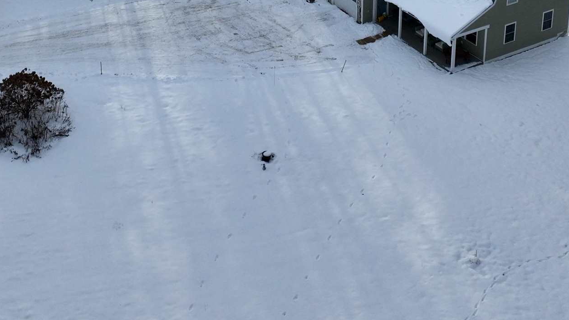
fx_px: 966
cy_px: -134
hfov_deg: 32.8
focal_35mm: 64
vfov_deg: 17.3
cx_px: 267
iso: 300
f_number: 2.8
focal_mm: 12.29
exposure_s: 1/4000
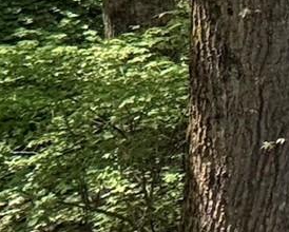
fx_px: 874
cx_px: 995
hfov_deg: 9.8
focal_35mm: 102
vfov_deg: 12.3
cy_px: -307
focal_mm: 2.22
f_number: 2.2
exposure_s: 1/174
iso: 40
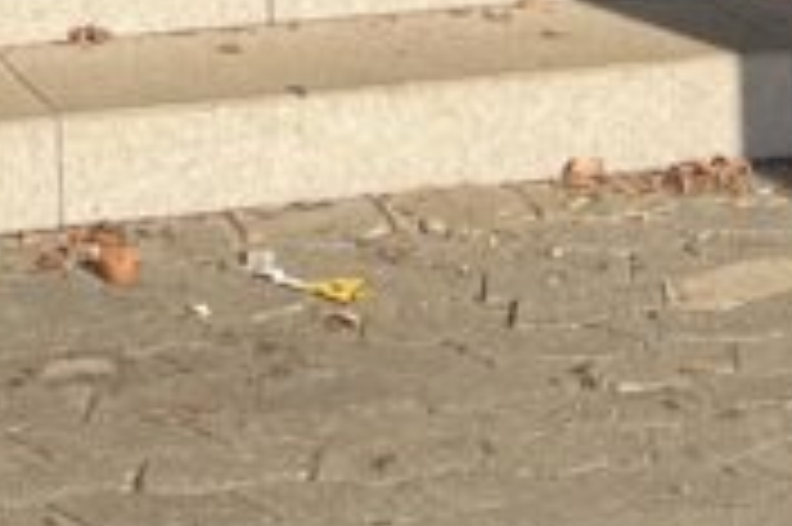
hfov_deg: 11.4
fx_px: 3912
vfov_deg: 7.0
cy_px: -980
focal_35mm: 178
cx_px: -130
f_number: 1.6
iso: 50
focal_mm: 5.1
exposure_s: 1/2755
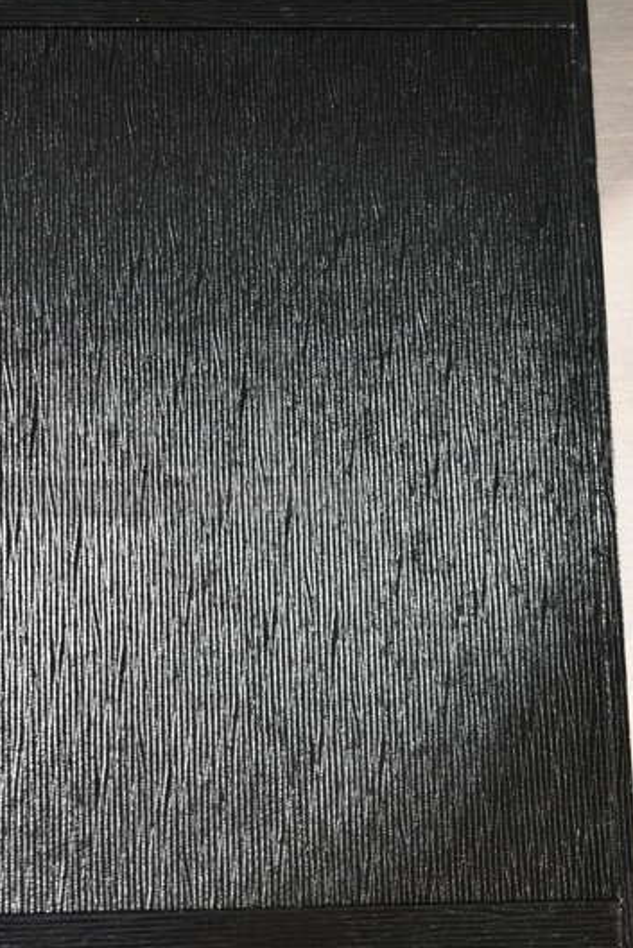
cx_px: 167
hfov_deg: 23.6
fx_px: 1502
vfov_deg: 35.0
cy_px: 424
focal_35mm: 57
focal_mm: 22
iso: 400
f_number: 3.8
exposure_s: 1/30
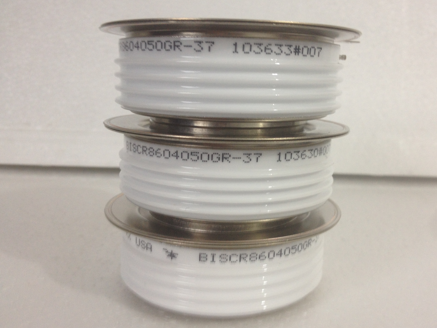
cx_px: 239
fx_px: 492
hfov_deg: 47.8
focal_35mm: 39
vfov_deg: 36.8
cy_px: 163
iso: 80
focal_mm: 4.28
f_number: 2.4
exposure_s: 1/20
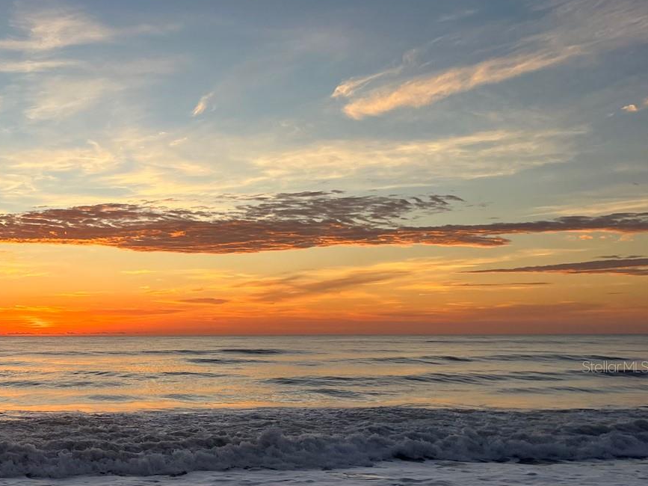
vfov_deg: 29.8
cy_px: 366
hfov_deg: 36.9
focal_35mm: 48
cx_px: 55
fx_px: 898
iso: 50
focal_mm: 5.1
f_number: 1.6
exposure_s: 1/816
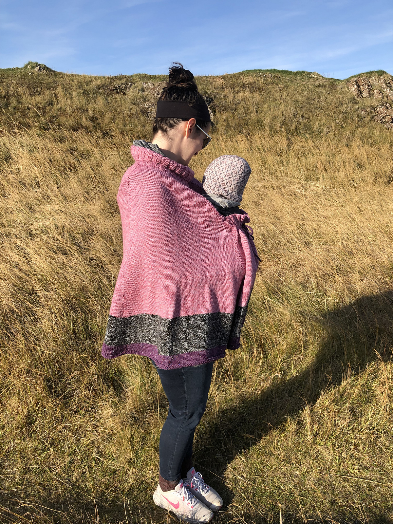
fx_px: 424
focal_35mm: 28
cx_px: 196
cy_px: 262
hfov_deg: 49.7
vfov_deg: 63.4
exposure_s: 1/1499
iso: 20
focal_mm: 4
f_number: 1.8
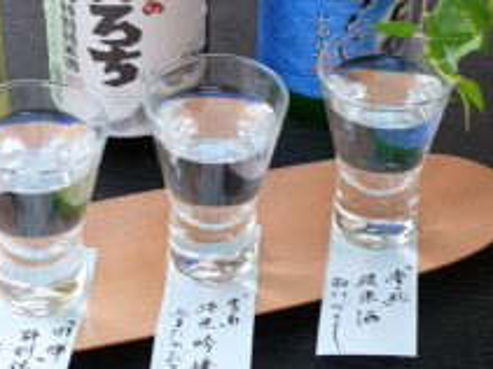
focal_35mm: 89
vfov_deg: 16.4
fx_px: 1267
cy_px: 51
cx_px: 255
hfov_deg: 22.0
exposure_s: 1/30
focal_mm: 9.8
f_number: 3.2
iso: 125
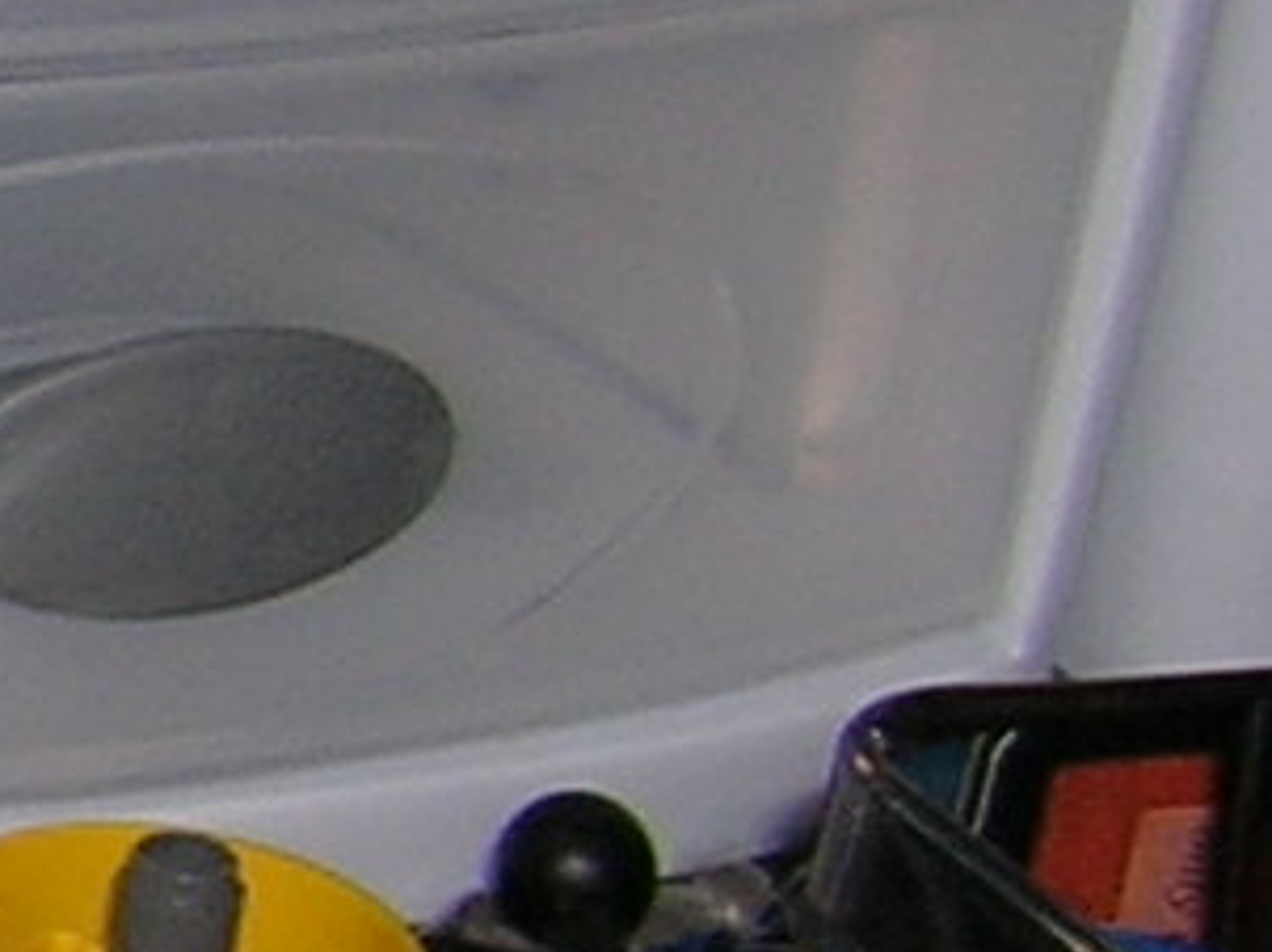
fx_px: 9473
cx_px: -3496
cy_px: 400
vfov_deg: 5.8
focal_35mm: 258
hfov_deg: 6.5
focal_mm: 5.7
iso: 50
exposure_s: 1/60.1
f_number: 2.9
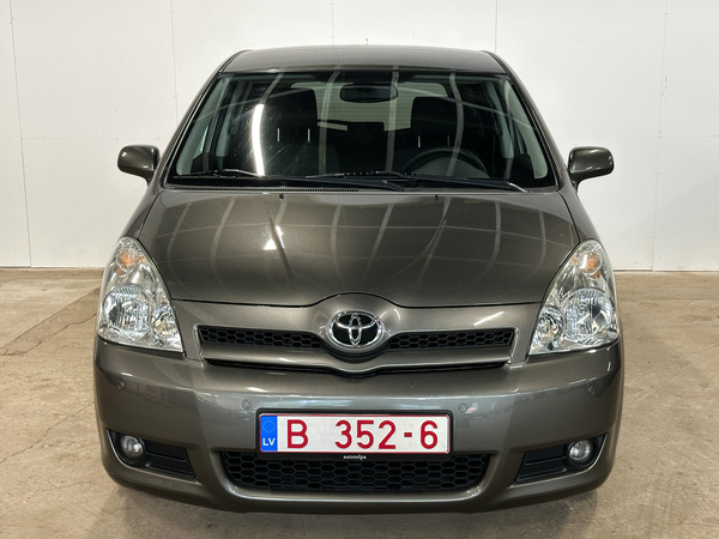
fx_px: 997
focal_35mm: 48
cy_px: 270
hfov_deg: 39.7
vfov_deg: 30.3
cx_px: 360
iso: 160
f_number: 1.8
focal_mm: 6.86
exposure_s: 1/50
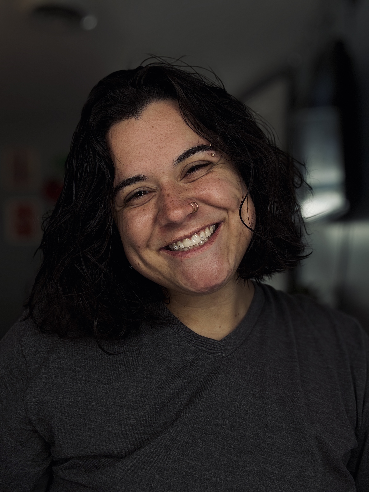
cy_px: 246
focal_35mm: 30
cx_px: 184
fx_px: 426
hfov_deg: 46.8
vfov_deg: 60.0
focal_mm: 2.69
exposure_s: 1/60
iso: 40
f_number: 1.9
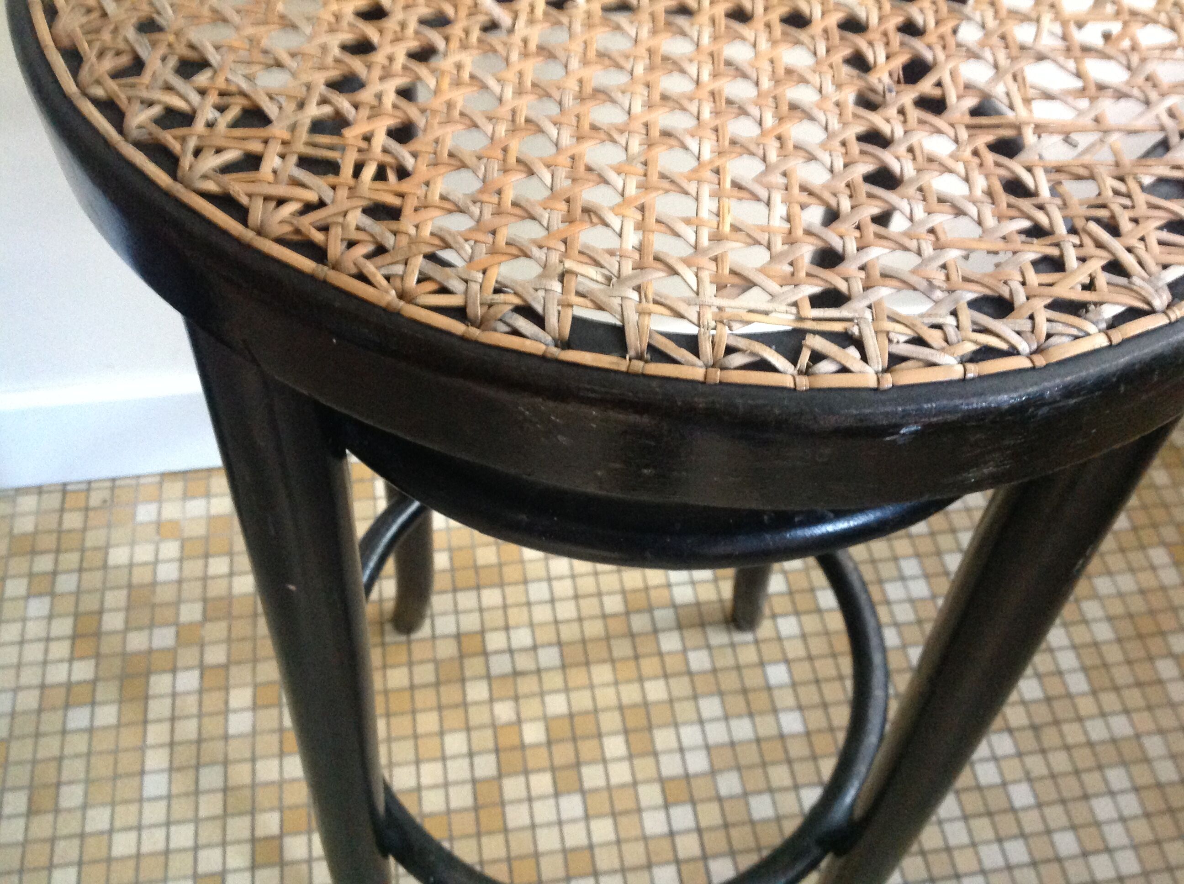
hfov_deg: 52.7
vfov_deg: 40.6
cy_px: 442
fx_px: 1195
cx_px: 592
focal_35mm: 35
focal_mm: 4.28
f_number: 2.4
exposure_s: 1/15
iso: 320
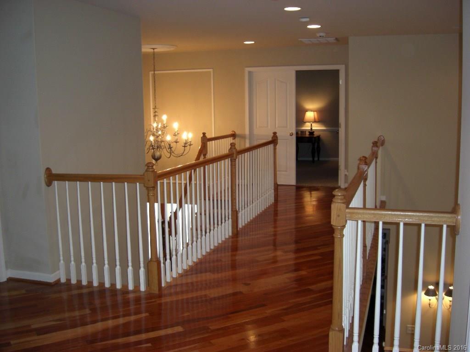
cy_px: 176
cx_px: 235
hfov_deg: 49.0
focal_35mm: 38
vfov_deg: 37.7
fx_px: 516
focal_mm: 7.9
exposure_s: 1/60
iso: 200
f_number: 2.8
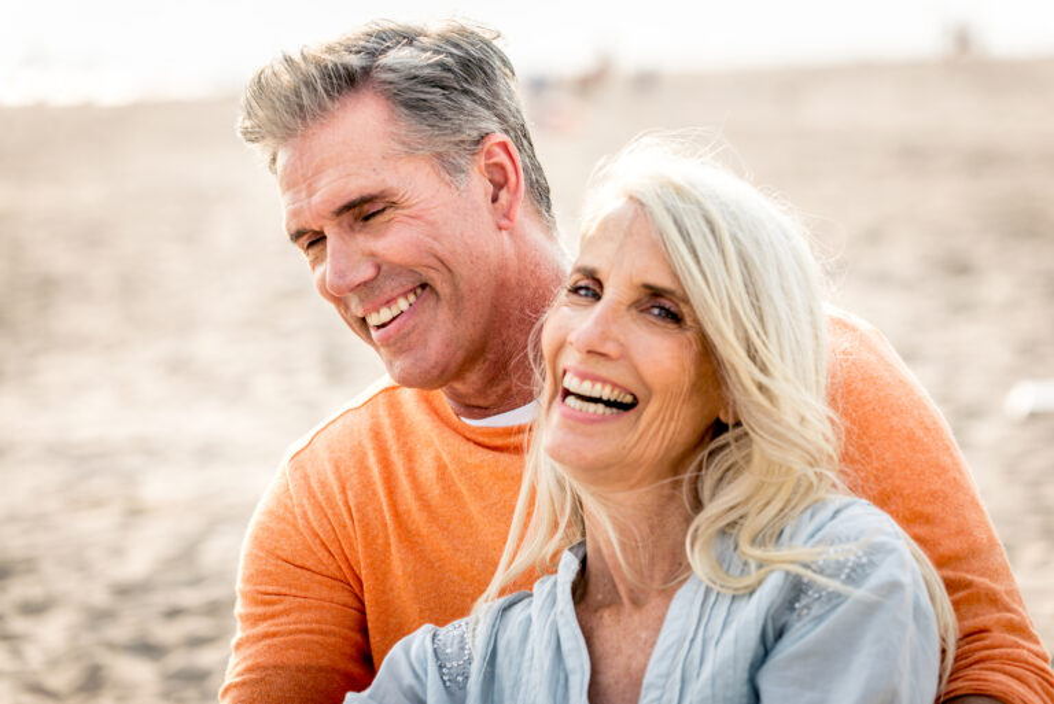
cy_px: 352
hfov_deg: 16.4
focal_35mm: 125
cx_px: 527
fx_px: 3662
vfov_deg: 11.0
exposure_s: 1/400
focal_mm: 125
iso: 100
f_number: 5
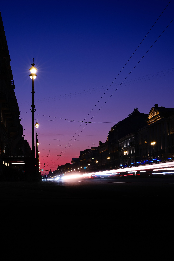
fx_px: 362
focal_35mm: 50
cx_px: 87
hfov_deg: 27.0
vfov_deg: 39.6
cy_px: 130
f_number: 14
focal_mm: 33
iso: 160
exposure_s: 2.5
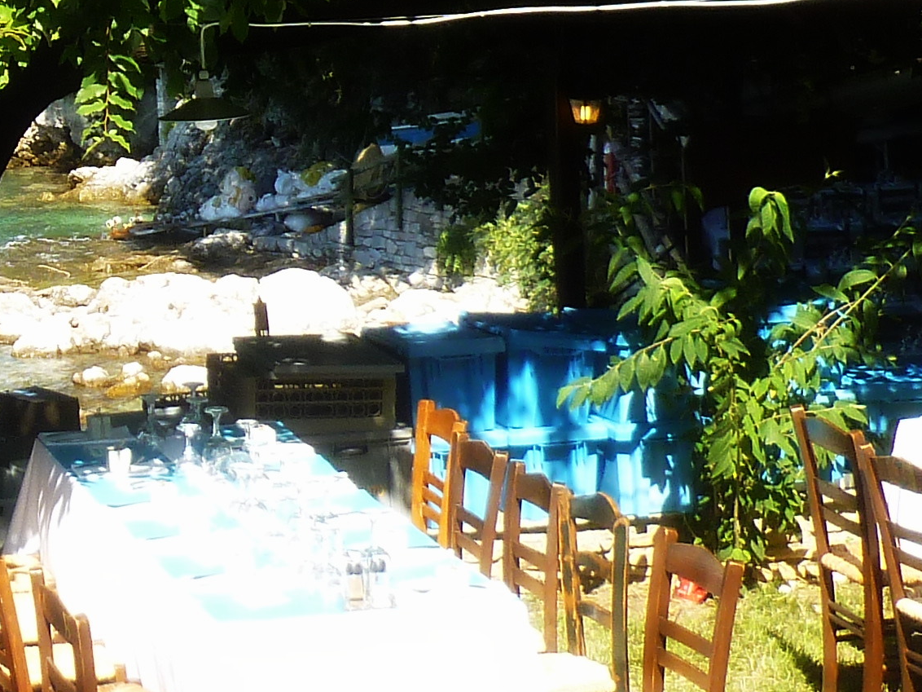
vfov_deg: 12.9
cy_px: 41
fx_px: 3036
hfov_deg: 16.4
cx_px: -252
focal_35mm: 114
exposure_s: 1/320
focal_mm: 5
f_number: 3.3
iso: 100
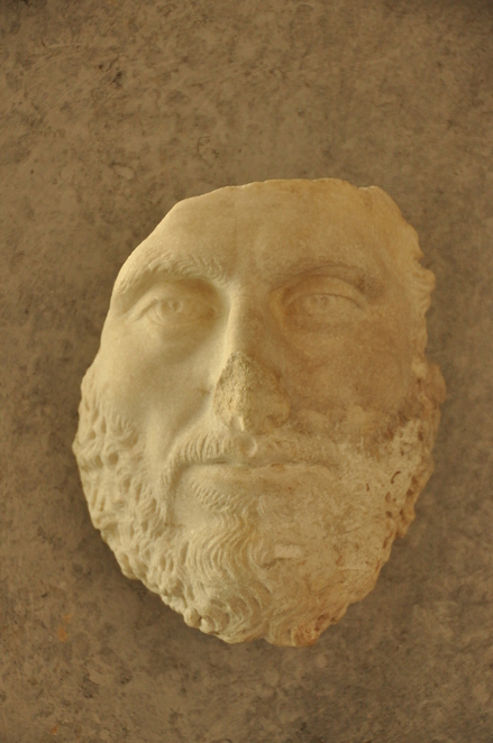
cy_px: 372
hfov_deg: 13.0
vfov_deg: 19.5
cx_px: 246
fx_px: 2165
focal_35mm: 105
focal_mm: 70
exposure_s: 1/15
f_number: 5
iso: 1000
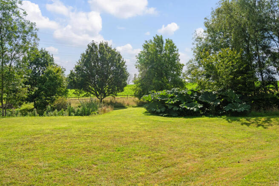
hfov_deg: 67.4
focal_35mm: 27
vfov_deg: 48.0
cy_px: 93
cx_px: 140
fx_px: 209
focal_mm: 27
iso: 400
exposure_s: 1/640
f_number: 10
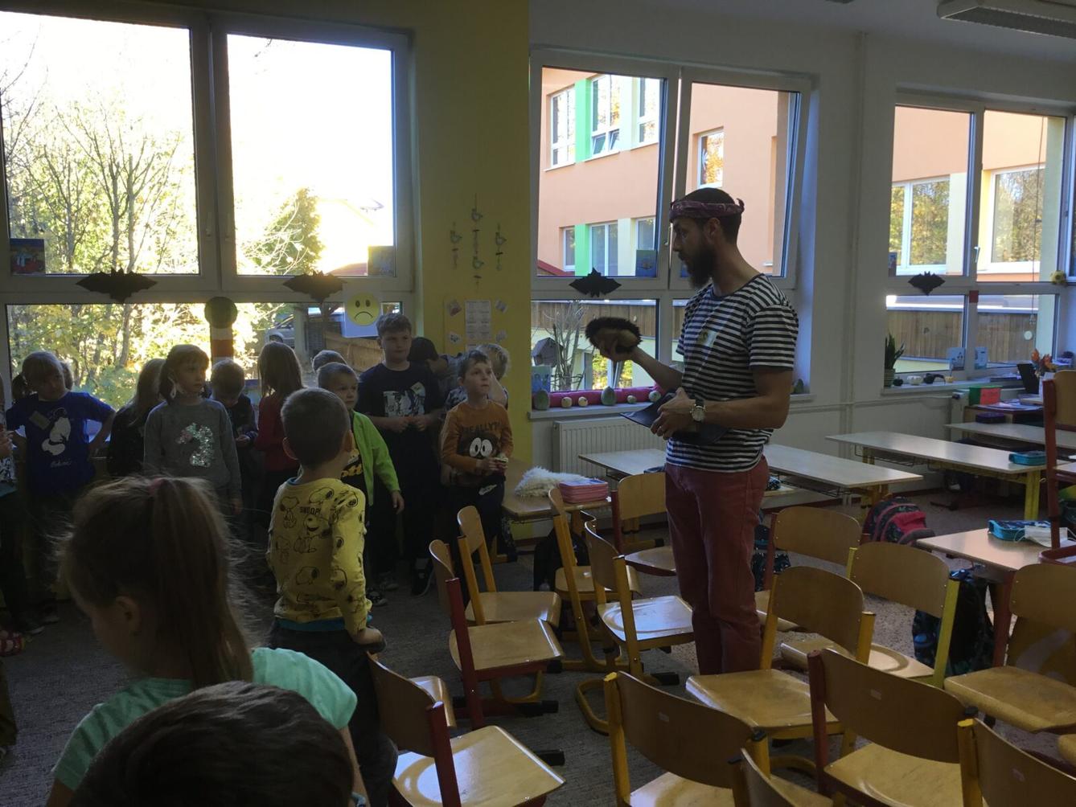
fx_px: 964
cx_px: 538
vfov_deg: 45.5
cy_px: 404
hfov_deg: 58.3
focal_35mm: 31
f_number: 2.4
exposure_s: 1/50
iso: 32
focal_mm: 3.3
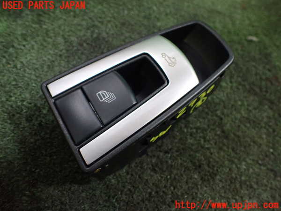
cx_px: 140
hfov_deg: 60.0
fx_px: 244
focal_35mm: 30
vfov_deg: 46.8
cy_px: 106
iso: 800
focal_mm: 5.4
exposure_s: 1/100
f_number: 2.3
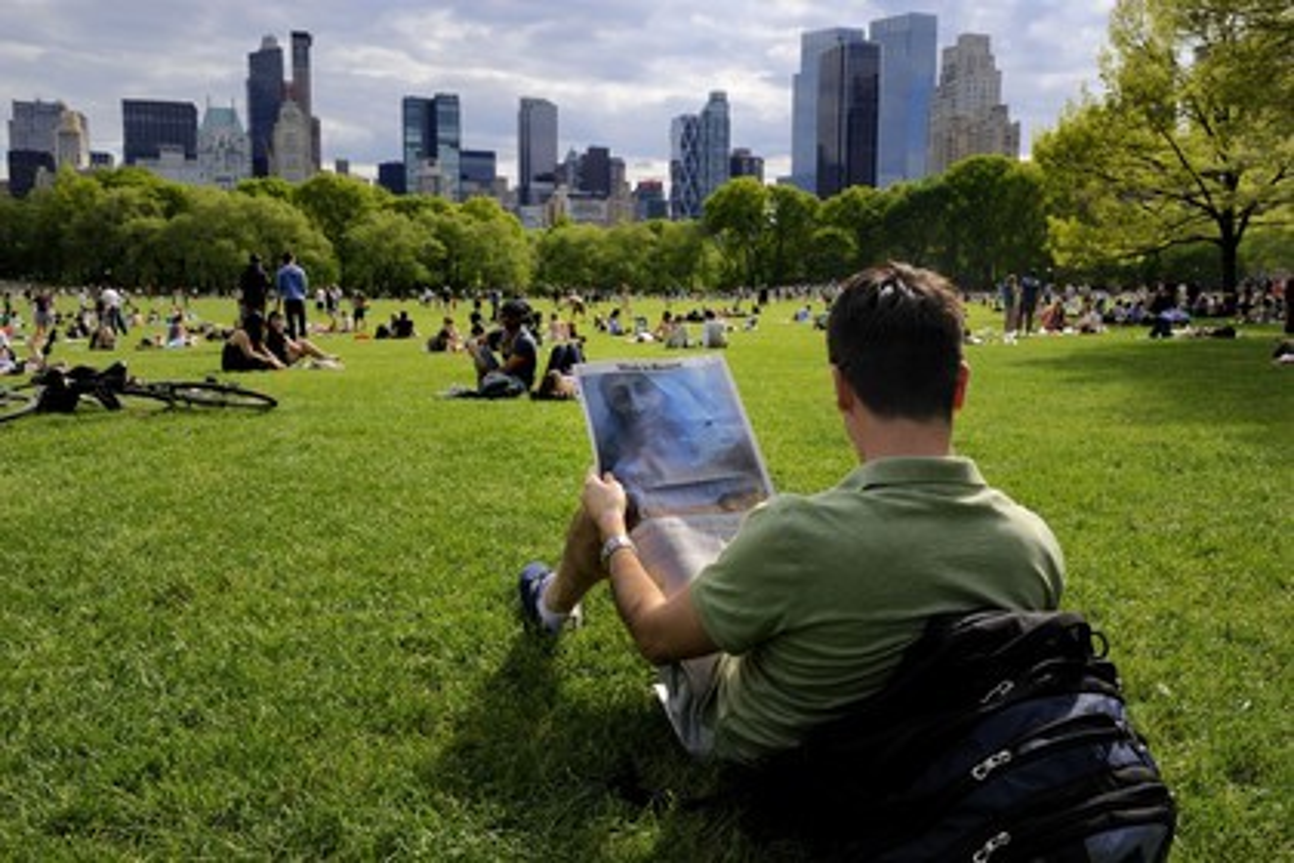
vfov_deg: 46.4
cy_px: 432
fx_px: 1006
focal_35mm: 28
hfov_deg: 65.5
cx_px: 647
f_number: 11
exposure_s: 1/200
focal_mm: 28
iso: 200
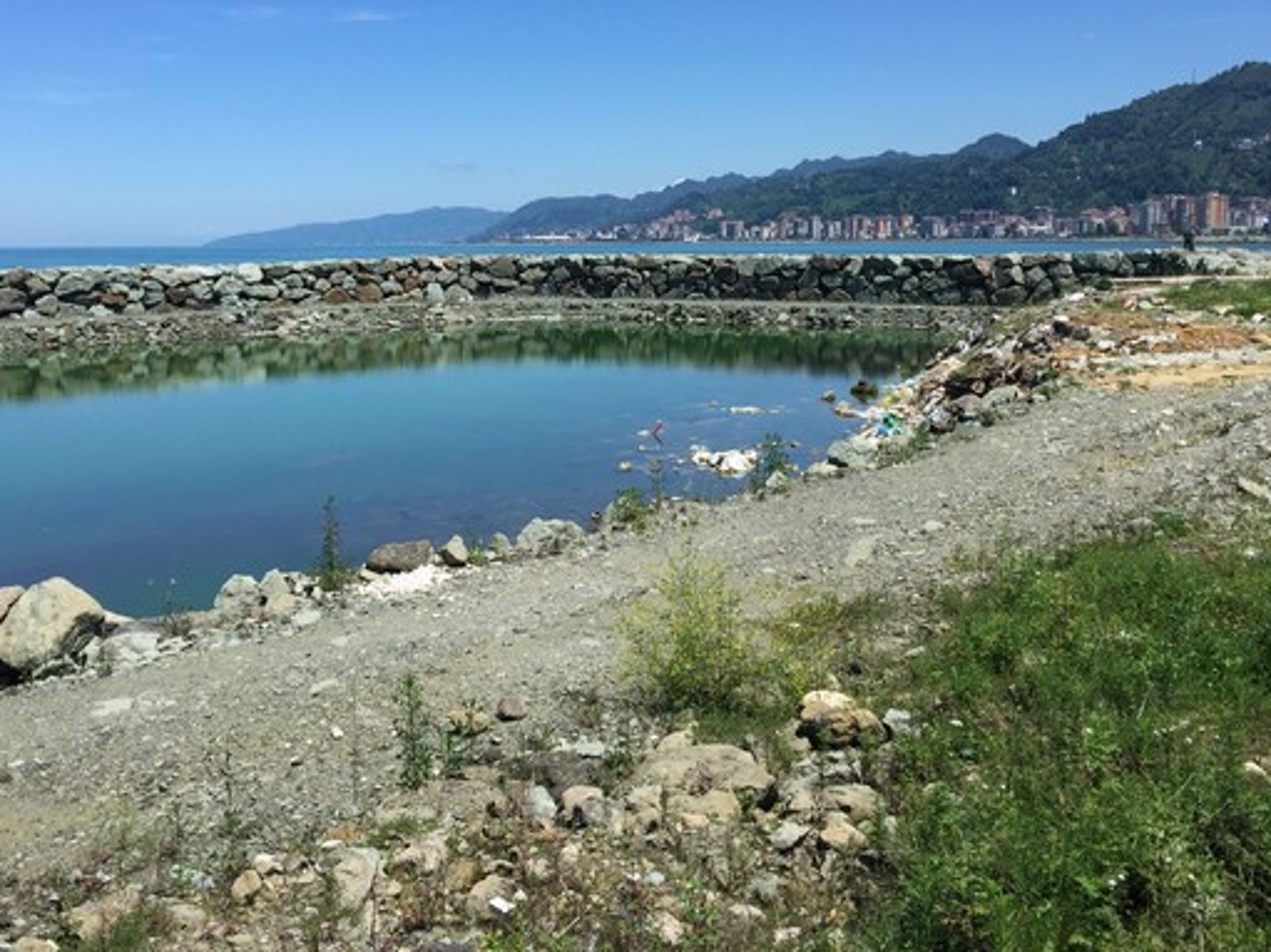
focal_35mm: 38
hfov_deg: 49.0
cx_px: 667
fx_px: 1395
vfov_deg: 37.7
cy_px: 430
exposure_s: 1/2083
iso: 32
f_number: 2.2
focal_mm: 4.15
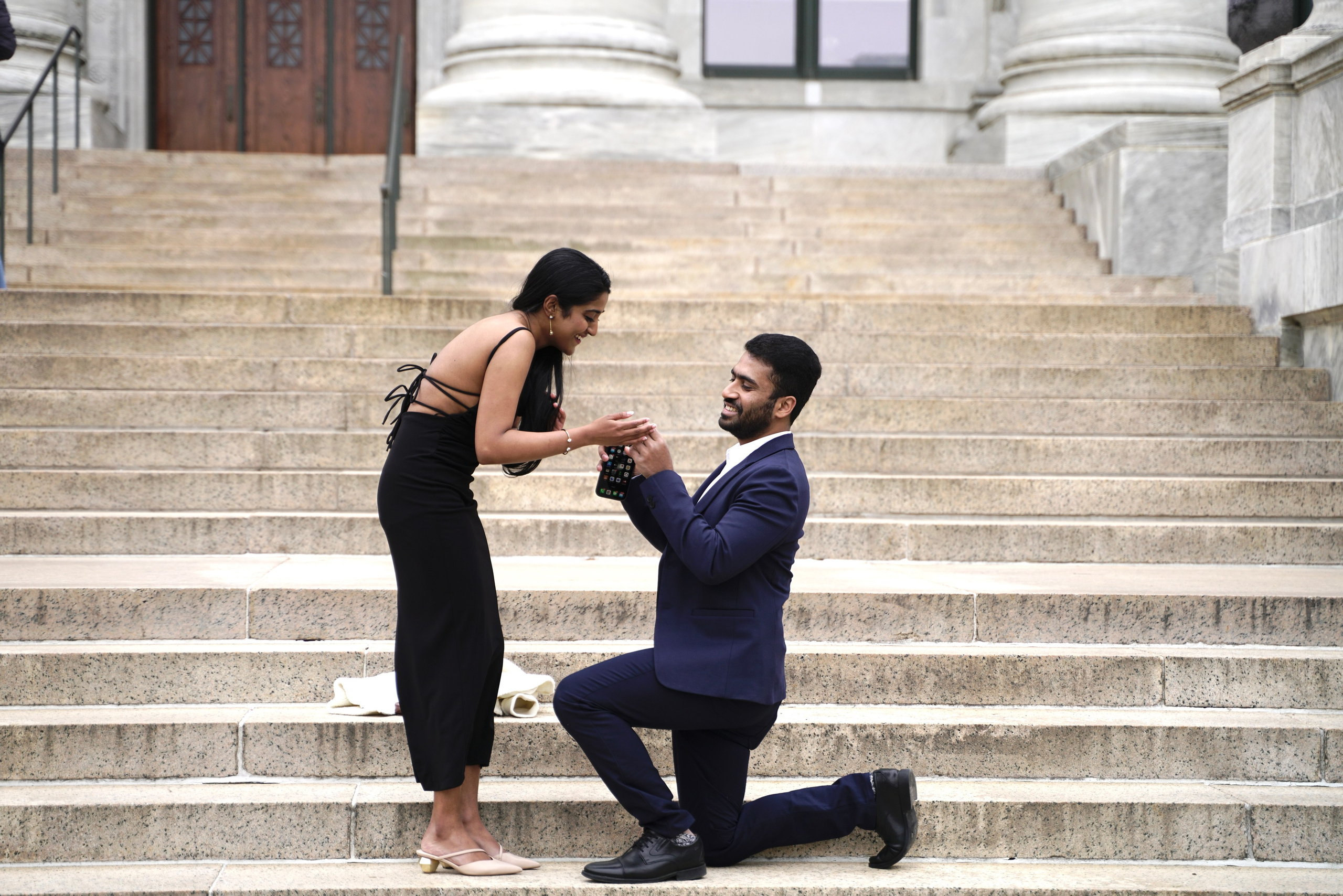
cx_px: 672
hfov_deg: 28.1
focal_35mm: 72
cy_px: 448
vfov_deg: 18.9
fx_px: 2686
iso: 100
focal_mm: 72
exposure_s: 1/1000
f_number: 2.8
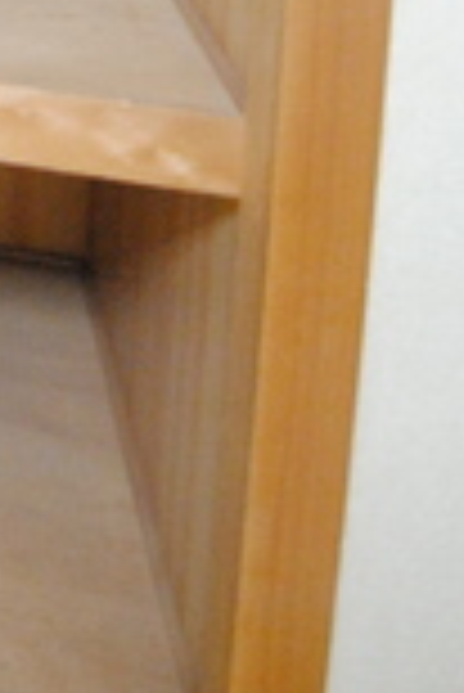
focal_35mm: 50
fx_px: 964
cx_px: -302
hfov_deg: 21.1
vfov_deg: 25.5
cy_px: -423
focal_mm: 8
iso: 1600
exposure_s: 1/15
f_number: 4.5
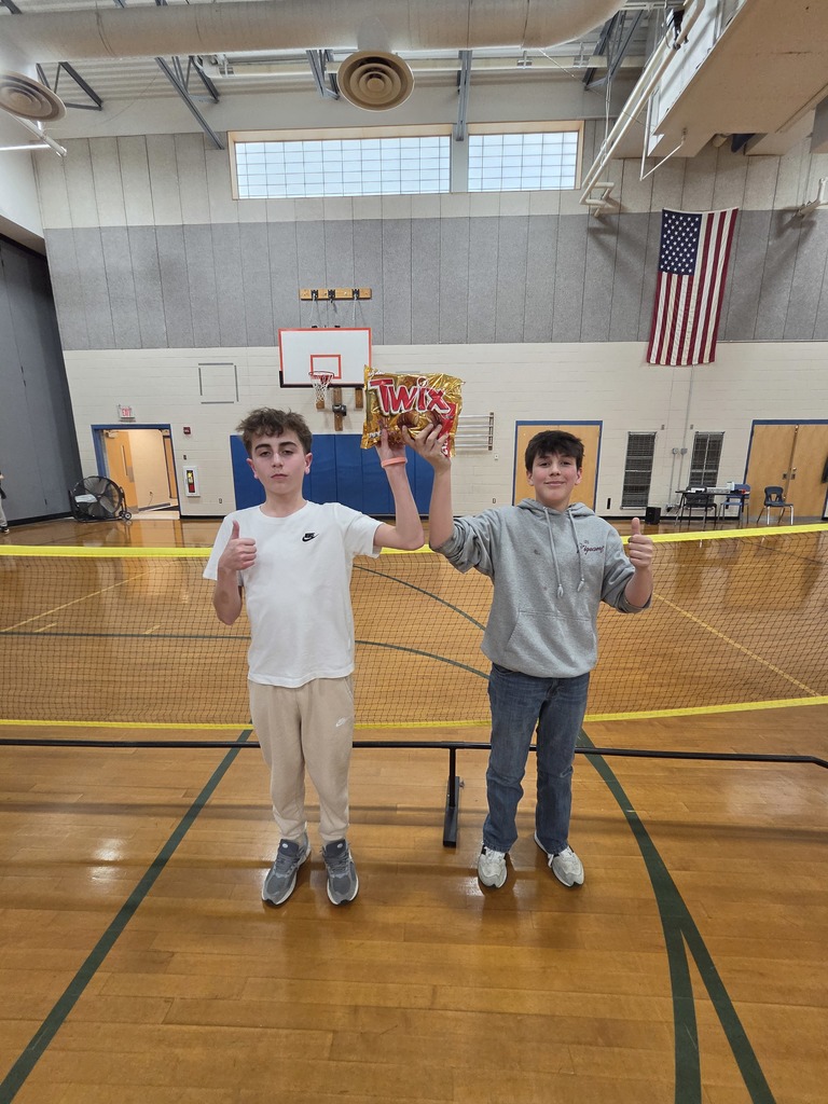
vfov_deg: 106.2
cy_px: 552
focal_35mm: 13
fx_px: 415
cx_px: 414
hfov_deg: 89.9
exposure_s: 1/120
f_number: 2.2
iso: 320
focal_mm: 2.2
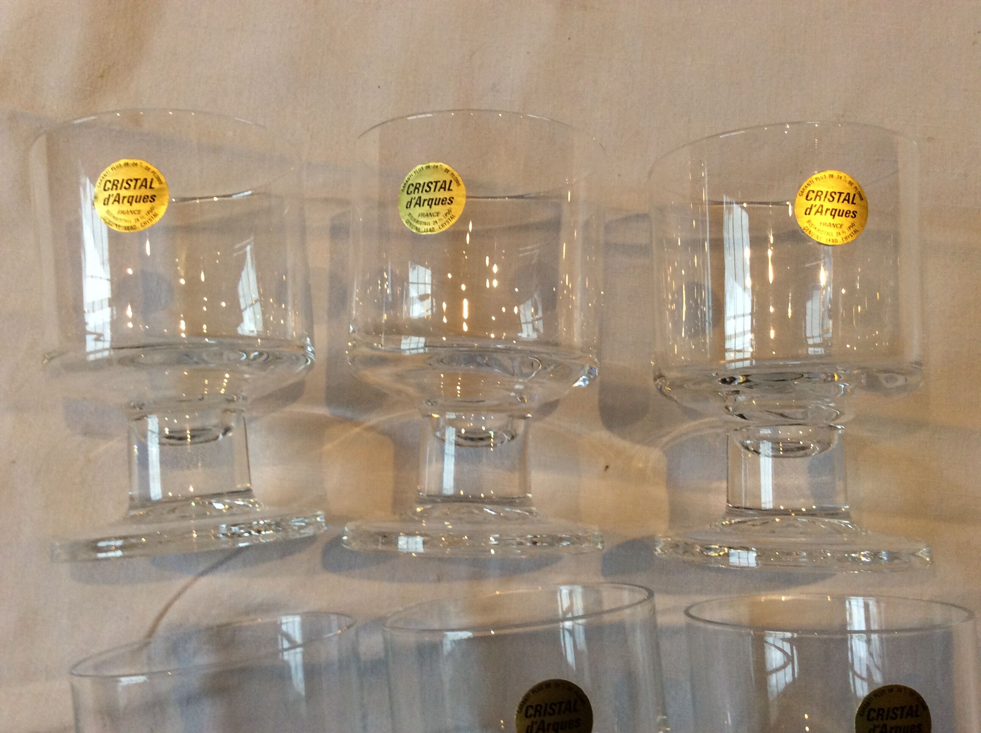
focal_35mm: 32
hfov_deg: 56.9
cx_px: 490
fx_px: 906
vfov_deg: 44.1
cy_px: 366
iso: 80
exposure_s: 1/25
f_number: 2.4
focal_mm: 3.3
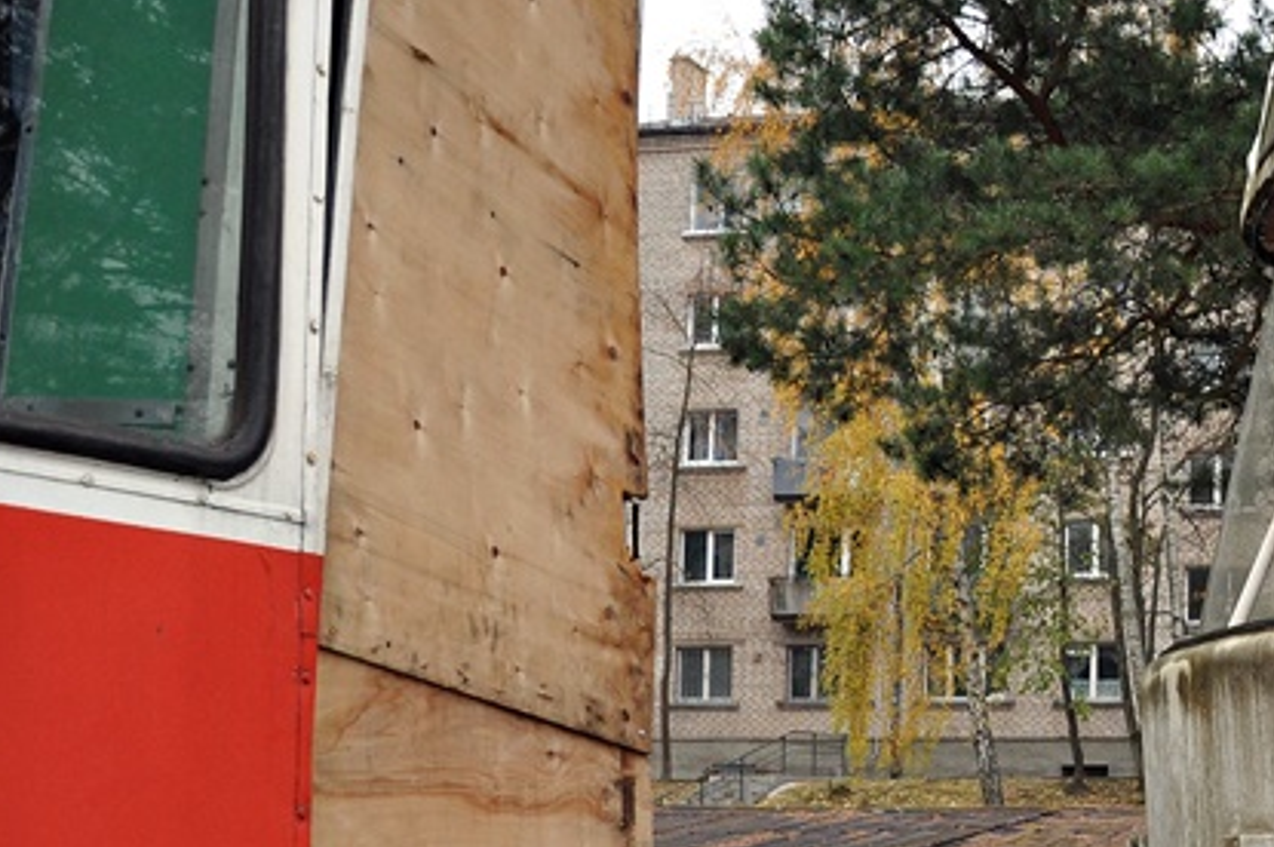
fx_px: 2758
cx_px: 1360
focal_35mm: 78
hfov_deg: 24.5
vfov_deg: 17.4
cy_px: 652
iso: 400
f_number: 5.6
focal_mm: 18
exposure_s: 1/100
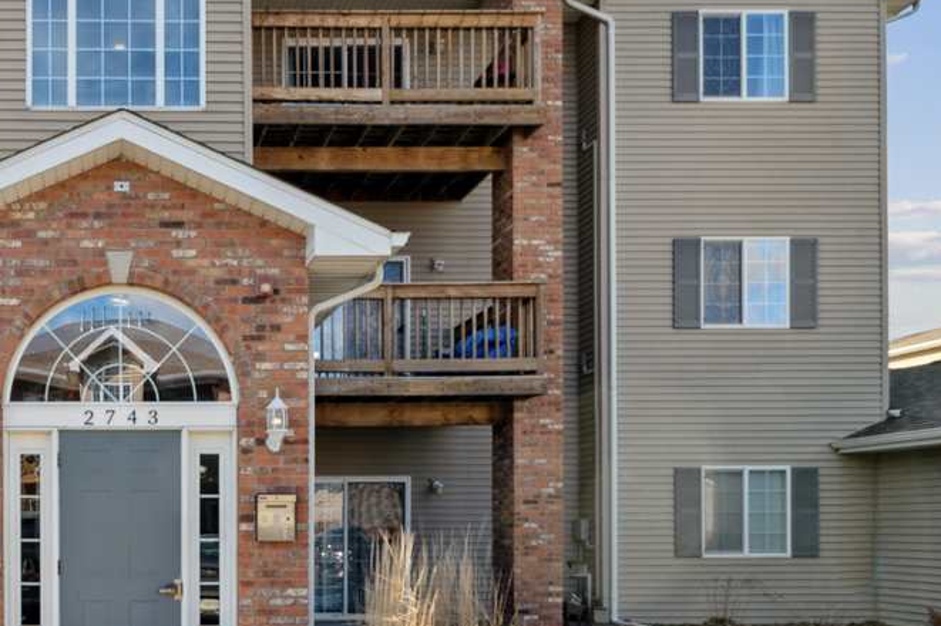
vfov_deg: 41.7
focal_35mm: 31
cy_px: 207
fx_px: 810
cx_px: 114
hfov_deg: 53.6
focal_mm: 16
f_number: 10
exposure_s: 1/400
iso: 640
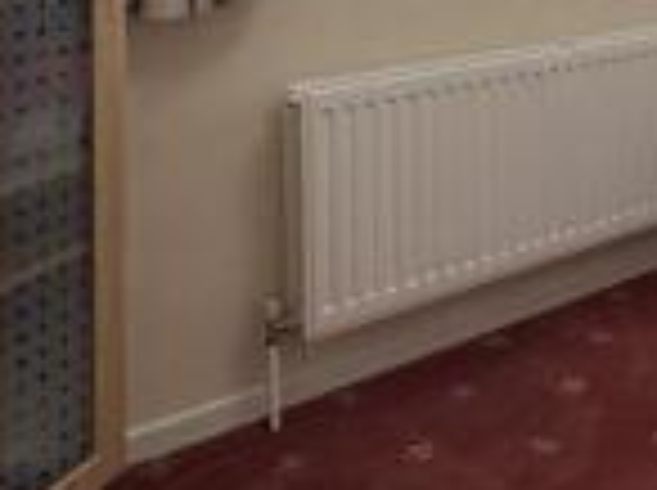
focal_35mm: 56
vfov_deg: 23.3
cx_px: 988
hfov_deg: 25.6
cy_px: -133
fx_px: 1061
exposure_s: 1/100
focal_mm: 2.22
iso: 125
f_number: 2.2
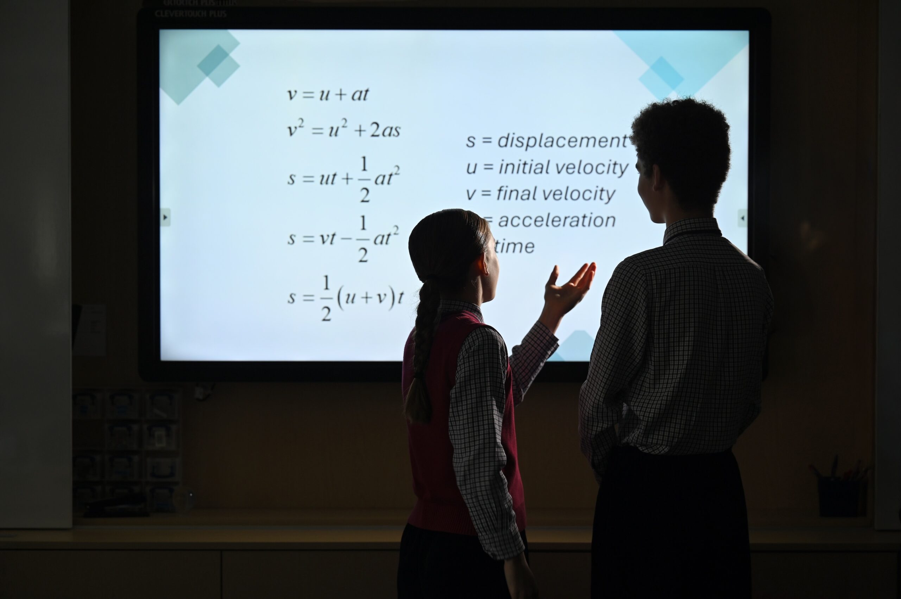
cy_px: 300
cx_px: 450
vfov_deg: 15.0
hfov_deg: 22.4
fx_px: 2276
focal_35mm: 91
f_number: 3.5
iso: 200
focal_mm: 91
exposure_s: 1/100
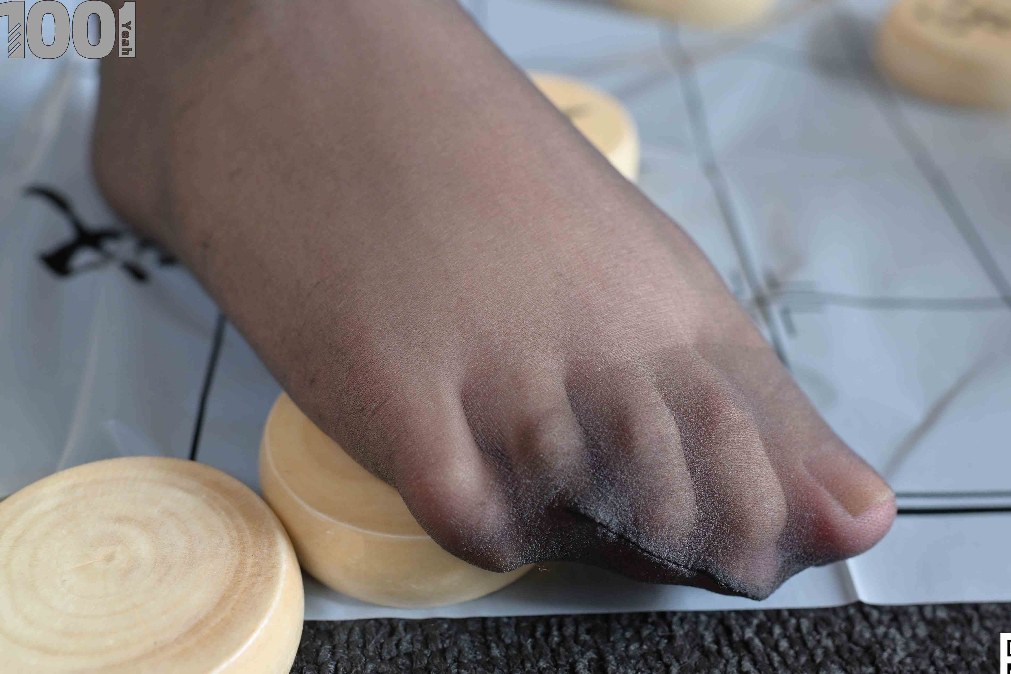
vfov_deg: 32.6
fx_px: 1151
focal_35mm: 41
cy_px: 368
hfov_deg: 47.4
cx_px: 551
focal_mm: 35
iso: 800
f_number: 5.6
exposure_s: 1/125
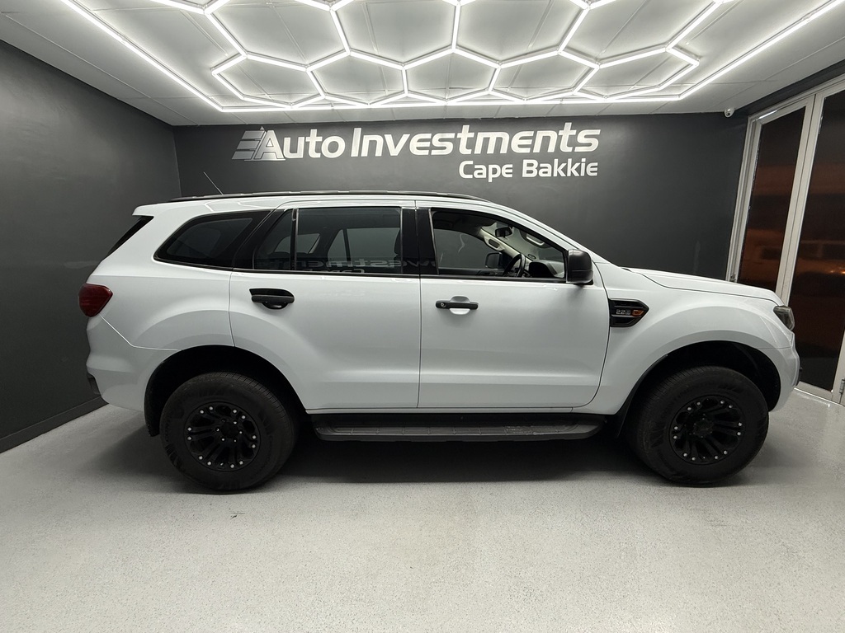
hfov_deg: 102.1
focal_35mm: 14
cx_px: 422
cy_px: 316
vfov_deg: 85.7
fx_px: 342
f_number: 2.2
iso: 160
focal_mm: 2.22
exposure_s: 1/100
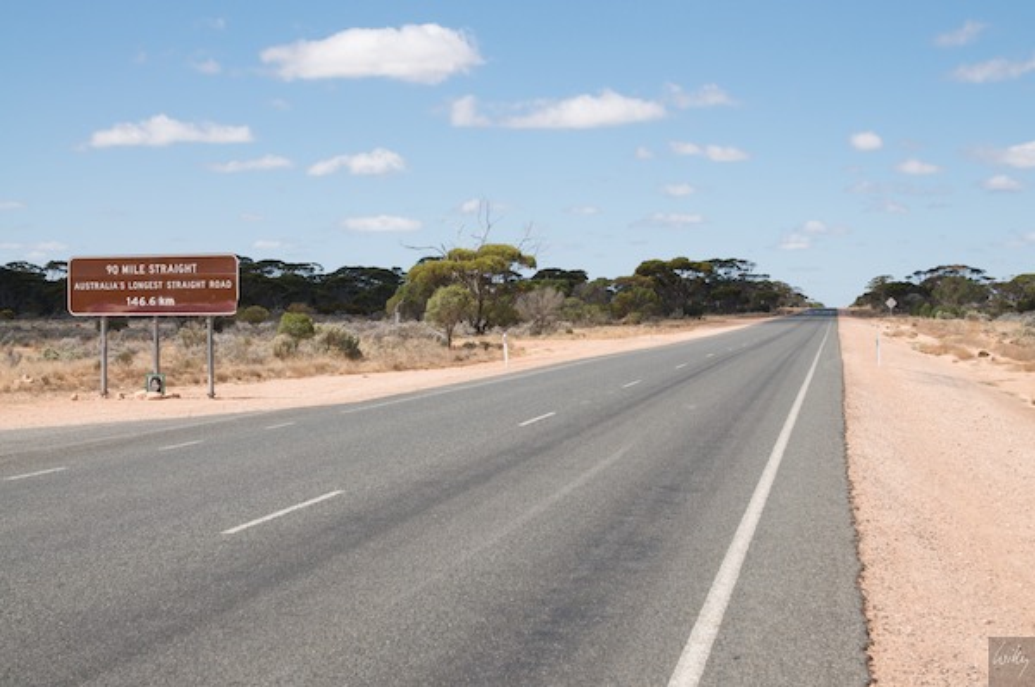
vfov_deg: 22.5
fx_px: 1722
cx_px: 518
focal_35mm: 60
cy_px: 344
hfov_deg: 33.4
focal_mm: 40
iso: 320
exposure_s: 1/500
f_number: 11
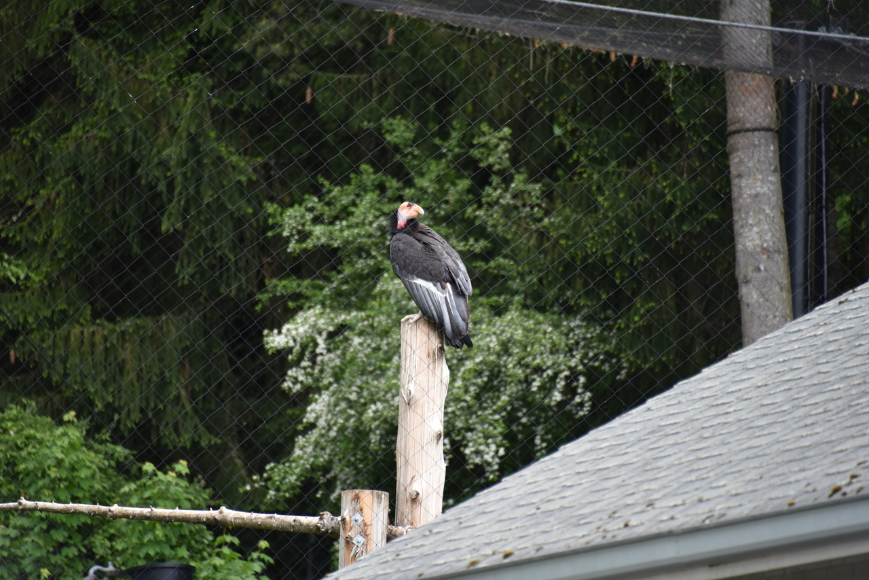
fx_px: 7243
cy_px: 290
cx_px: 434
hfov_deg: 6.9
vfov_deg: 4.6
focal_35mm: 300
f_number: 5.6
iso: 1100
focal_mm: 300
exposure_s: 1/640
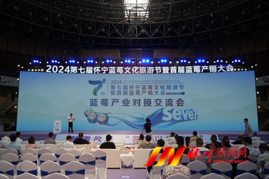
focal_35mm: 31
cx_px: 134
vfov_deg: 42.3
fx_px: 232
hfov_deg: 60.3
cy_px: 90
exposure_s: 1/100
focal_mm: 31
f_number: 5
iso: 100
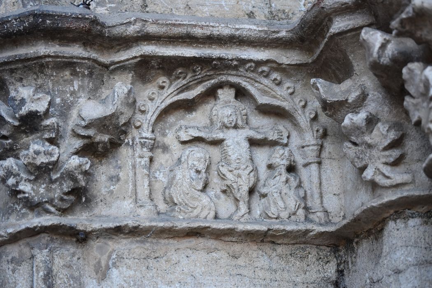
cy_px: 144
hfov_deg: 20.6
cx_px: 216
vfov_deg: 13.8
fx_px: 1188
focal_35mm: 99
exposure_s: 1/250
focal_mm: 66
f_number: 4.2
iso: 800
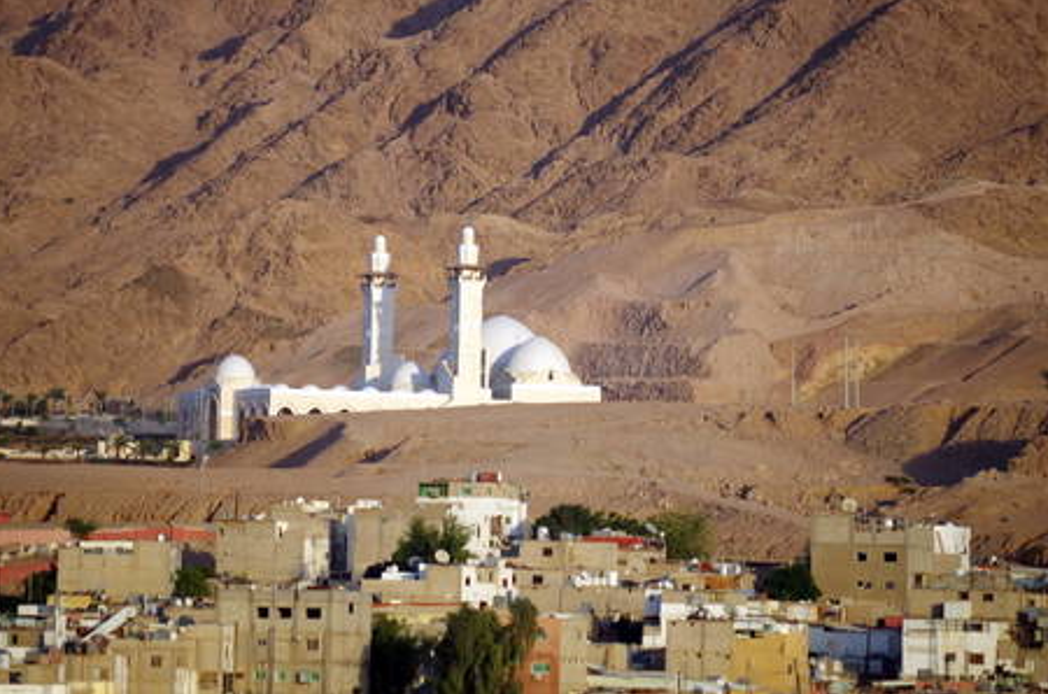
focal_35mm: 320
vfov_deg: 4.3
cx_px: 494
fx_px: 9296
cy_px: 326
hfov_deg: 6.5
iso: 100
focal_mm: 200
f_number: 5.6
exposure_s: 1/400
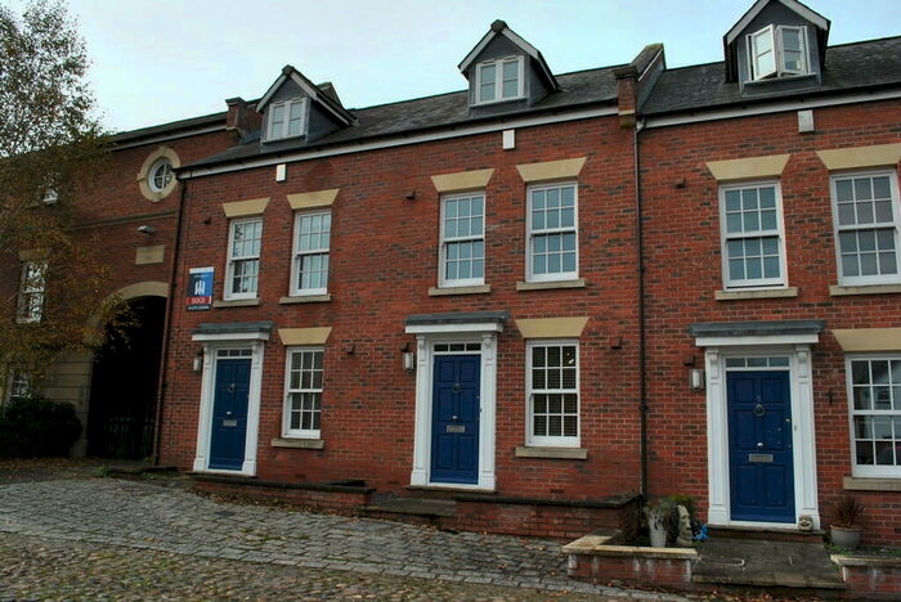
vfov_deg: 48.0
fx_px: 676
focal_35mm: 27
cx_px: 450
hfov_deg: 67.3
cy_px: 301
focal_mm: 18
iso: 100
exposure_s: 1/200
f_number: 8
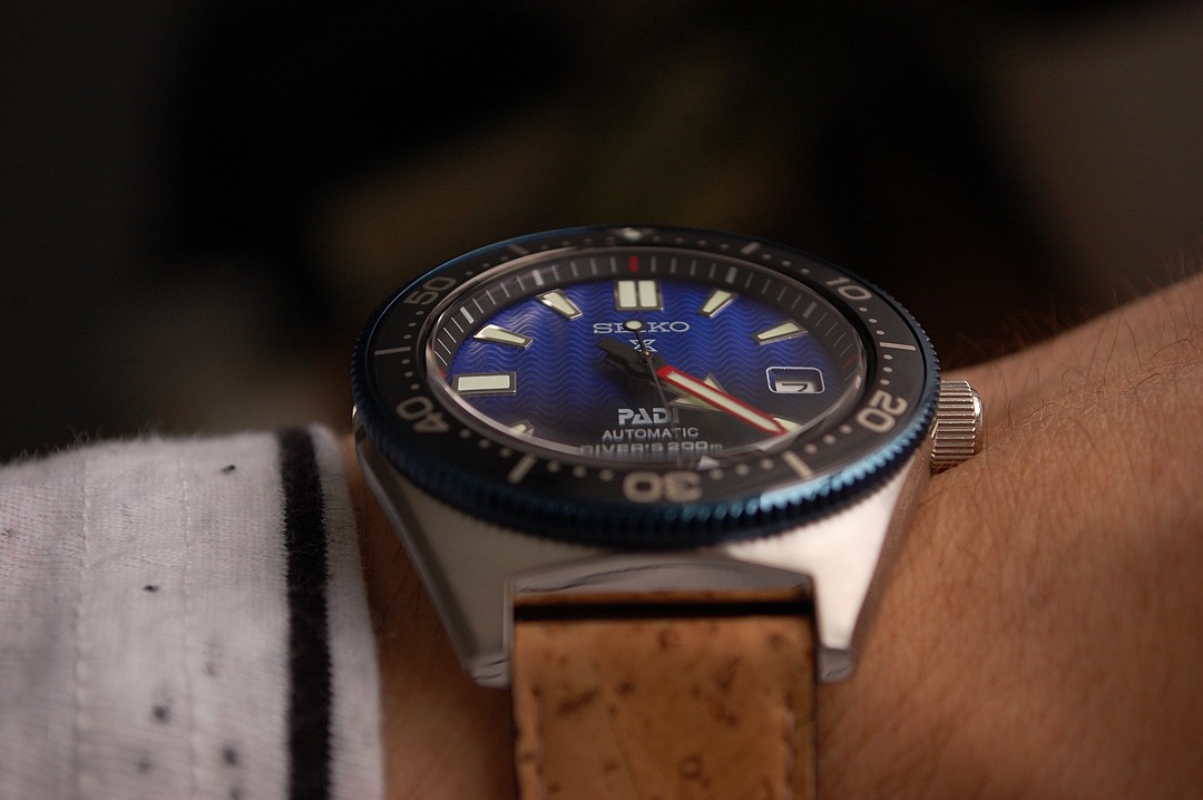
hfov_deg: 29.3
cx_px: 602
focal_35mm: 69
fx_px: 2304
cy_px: 400
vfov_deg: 19.7
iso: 200
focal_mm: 46
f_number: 5.6
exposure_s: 1/40
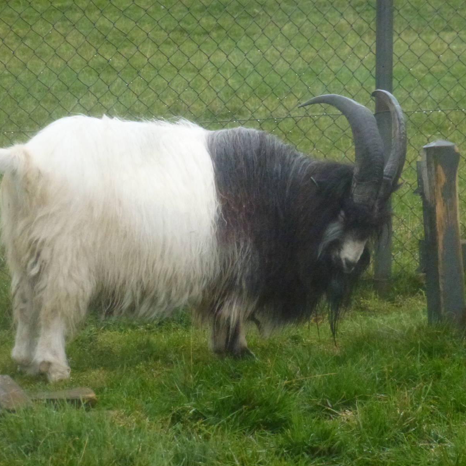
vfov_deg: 6.4
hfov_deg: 6.4
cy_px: 233
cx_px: 247
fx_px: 4173
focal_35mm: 274
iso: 800
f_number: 5.6
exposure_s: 1/160
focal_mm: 41.5
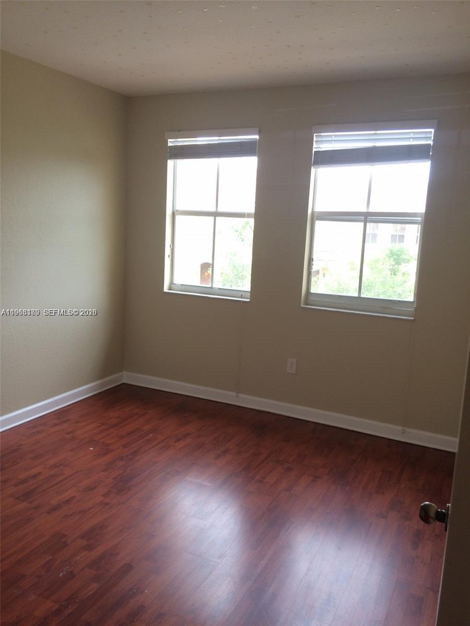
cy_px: 313
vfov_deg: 61.7
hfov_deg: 48.2
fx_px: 525
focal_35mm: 29
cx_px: 235
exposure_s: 1/50
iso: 50
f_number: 2.2
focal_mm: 4.15
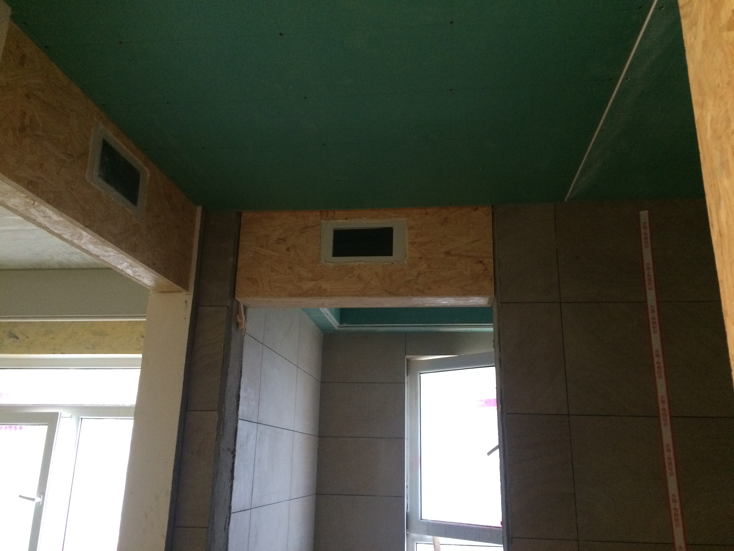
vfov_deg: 48.2
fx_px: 615
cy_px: 276
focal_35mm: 29
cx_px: 367
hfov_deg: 61.7
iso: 250
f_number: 2.2
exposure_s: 1/30
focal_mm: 4.15
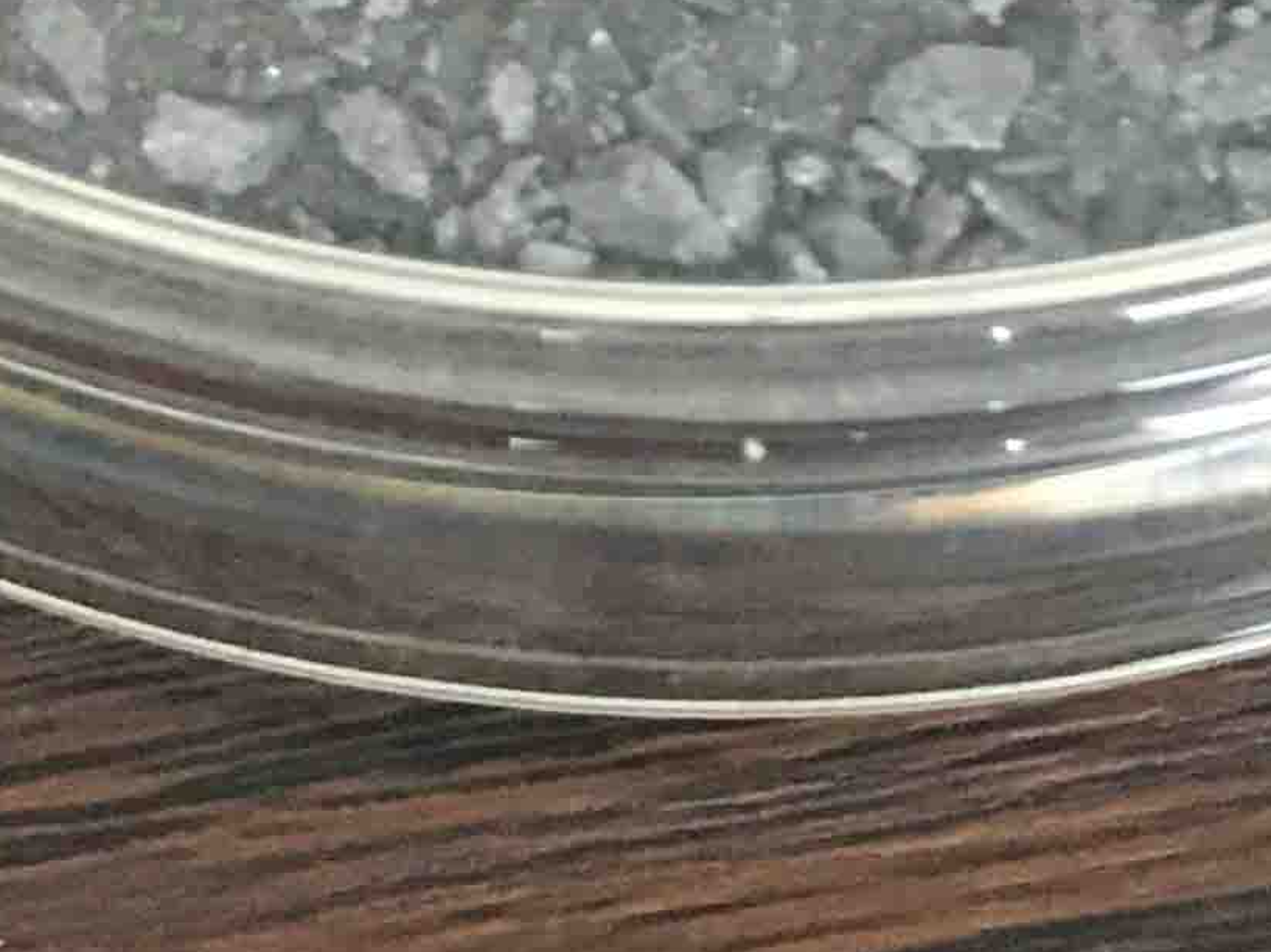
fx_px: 5249
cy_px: -1314
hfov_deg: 13.8
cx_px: 707
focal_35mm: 143
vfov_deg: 9.3
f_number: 2.2
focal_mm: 4.15
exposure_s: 1/25
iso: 200
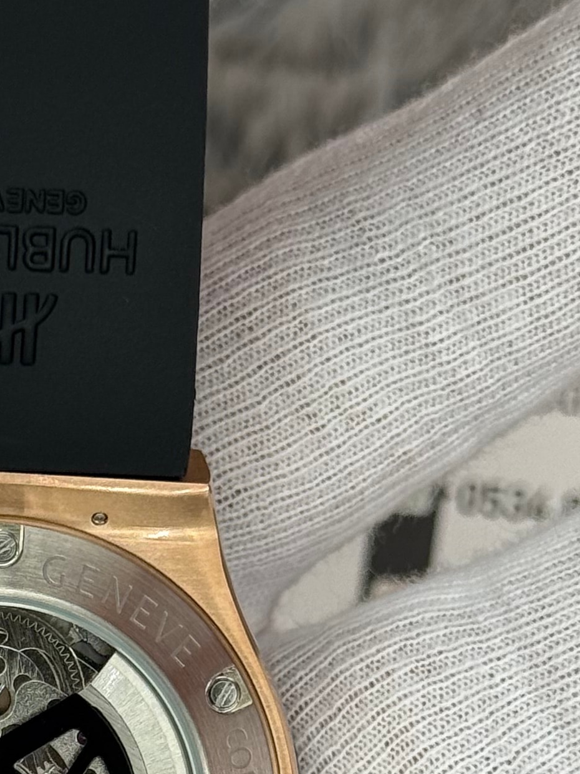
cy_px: 747
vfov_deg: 12.5
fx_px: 3487
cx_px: 4
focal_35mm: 156
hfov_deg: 9.4
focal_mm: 6.76
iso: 64
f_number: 1.78
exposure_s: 1/865
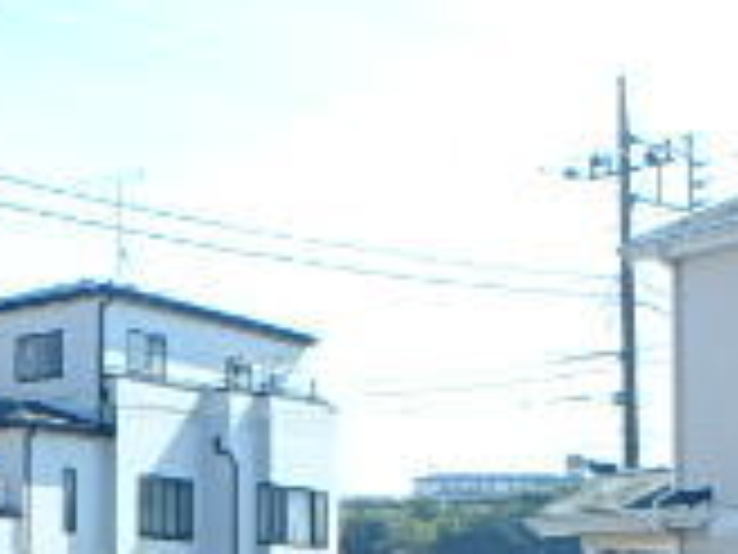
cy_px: 635
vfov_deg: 17.3
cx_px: 76
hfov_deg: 23.2
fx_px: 1748
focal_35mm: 82
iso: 125
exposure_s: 1/500
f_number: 3.5
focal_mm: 3.7
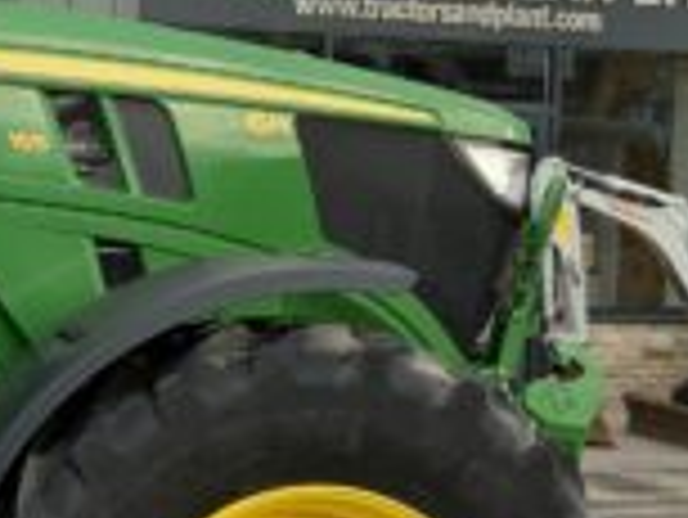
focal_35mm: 121
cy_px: 194
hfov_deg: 15.3
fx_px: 2407
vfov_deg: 12.3
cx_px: -279
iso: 16
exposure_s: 1/422
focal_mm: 3
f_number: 1.8
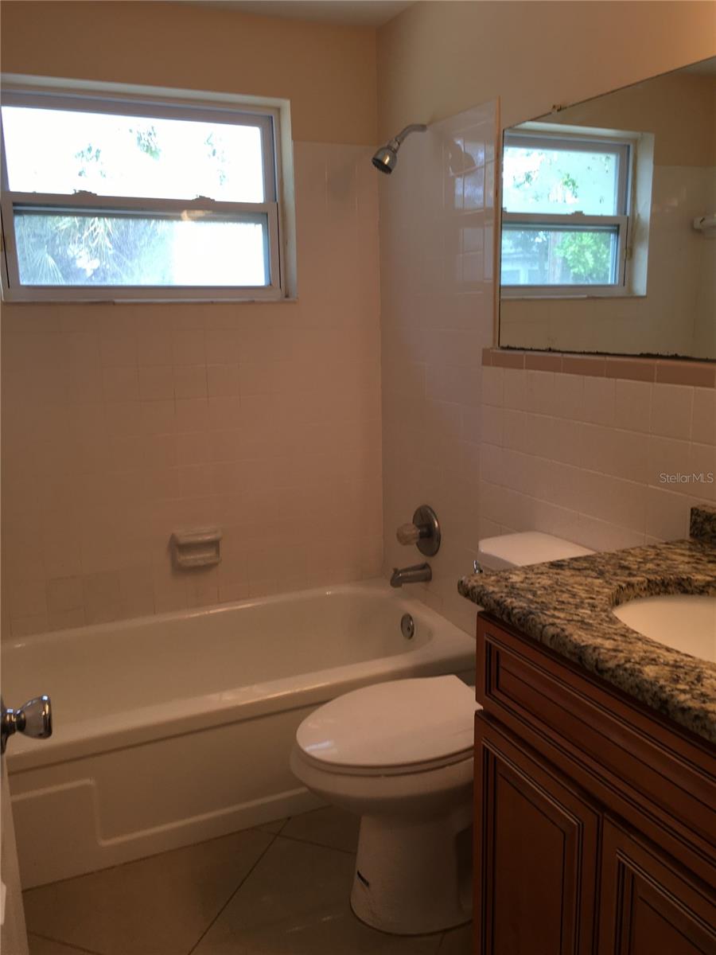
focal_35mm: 29
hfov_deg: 48.2
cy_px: 478
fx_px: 800
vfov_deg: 61.7
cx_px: 358
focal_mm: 4.15
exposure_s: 1/40
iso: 25
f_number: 2.2
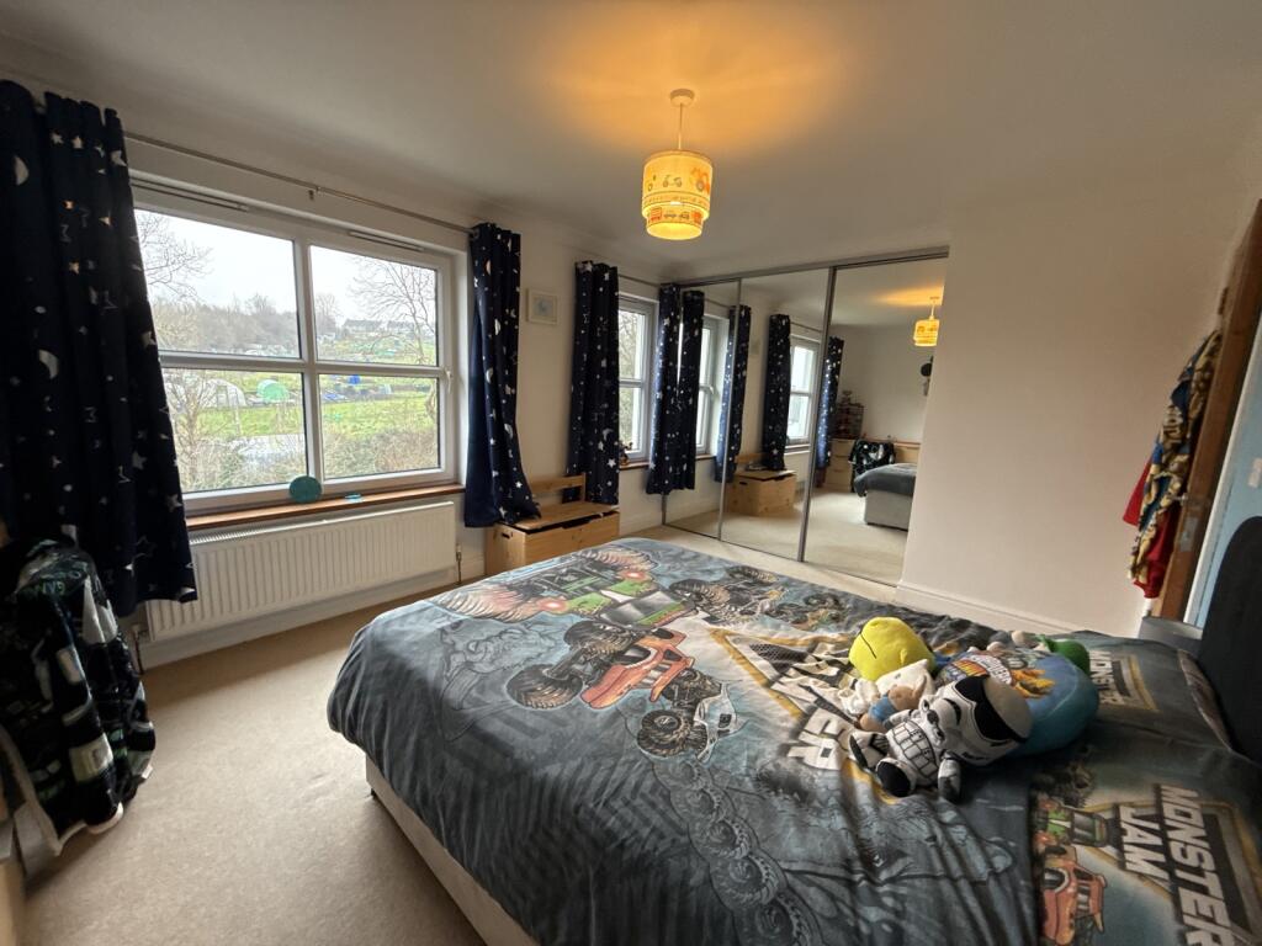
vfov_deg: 85.7
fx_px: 510
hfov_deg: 102.1
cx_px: 631
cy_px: 473
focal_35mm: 14
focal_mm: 2.22
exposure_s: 1/50
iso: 320
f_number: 2.2
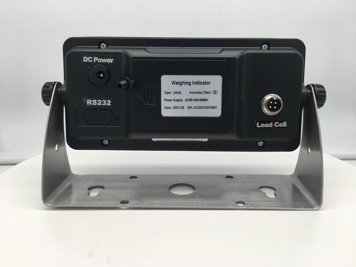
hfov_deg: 61.7
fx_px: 298
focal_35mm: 29
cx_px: 178
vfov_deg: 48.2
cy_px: 134
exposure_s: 1/368
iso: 25
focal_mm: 4.15
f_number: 2.2
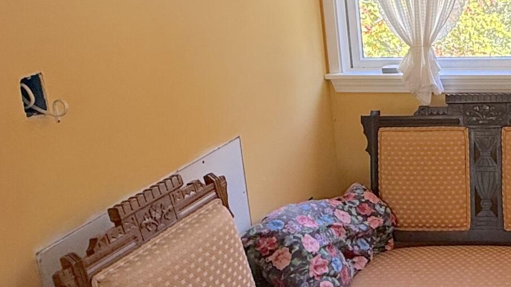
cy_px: 55
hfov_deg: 36.9
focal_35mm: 51
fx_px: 691
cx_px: 497
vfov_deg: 23.2
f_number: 2.2
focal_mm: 2.22
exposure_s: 1/99
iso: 80
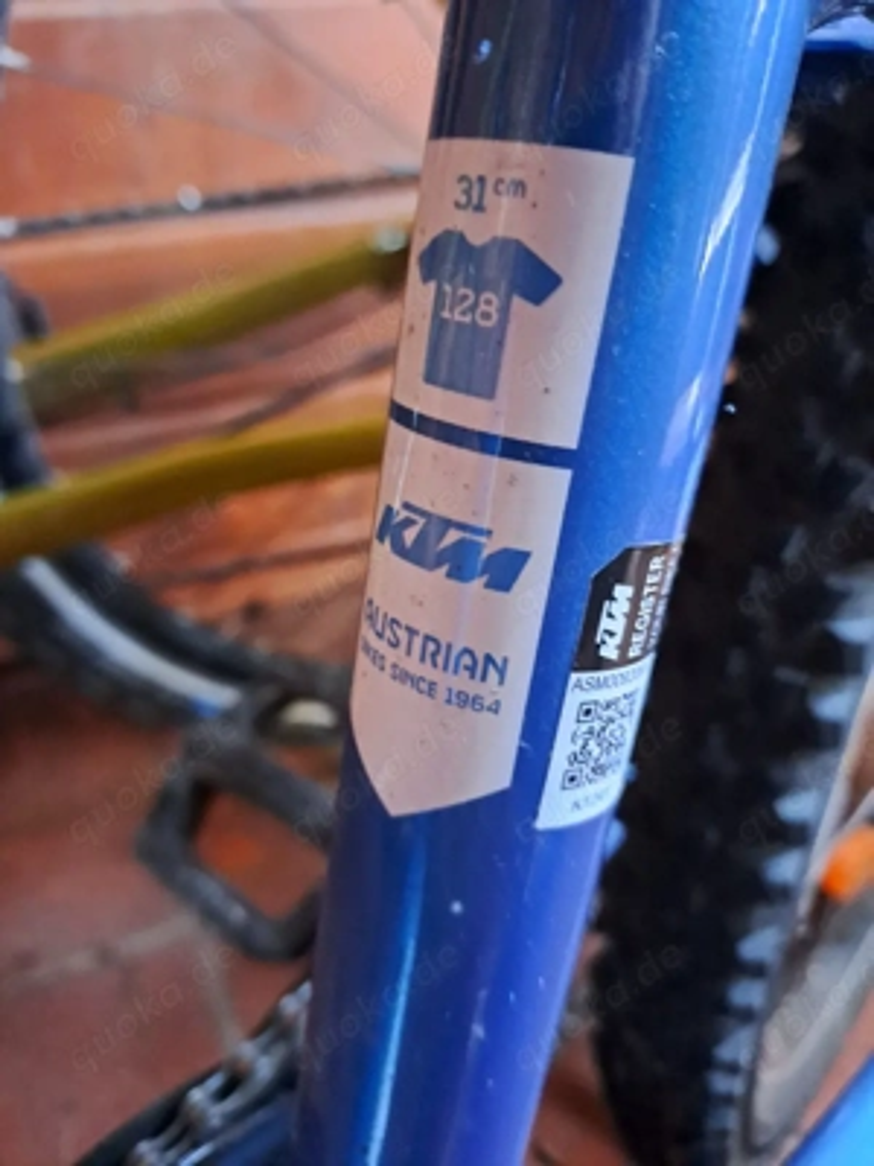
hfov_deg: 54.9
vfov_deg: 69.4
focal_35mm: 25
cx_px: 437
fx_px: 842
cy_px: 583
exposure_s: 1/14
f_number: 1.8
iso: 1000
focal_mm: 4.65
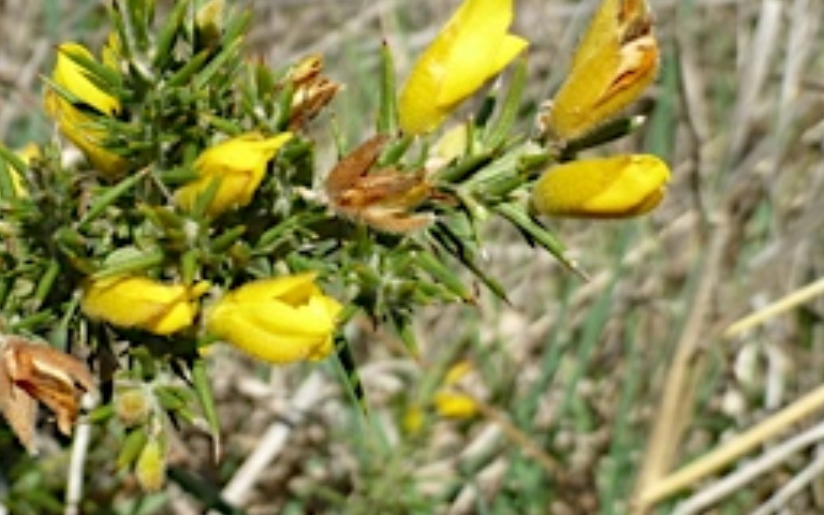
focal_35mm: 62
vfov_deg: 20.9
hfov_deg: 32.6
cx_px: 258
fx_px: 1392
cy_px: 193
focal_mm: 6.9
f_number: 3.9
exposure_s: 1/1000
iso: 100
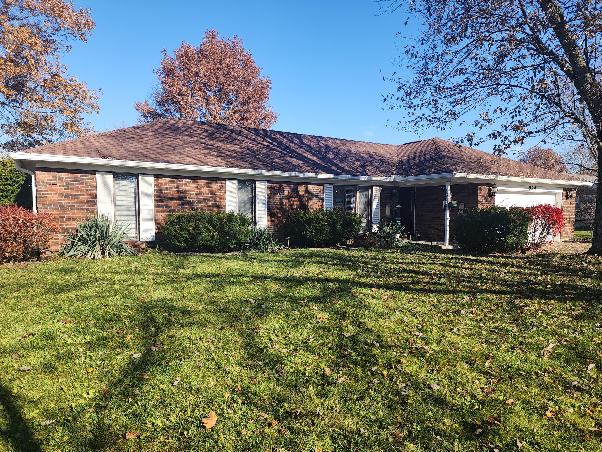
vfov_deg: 58.9
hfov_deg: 73.9
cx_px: 301
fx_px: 400
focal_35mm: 23
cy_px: 226
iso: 12
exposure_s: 1/525
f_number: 1.8
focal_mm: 6.4
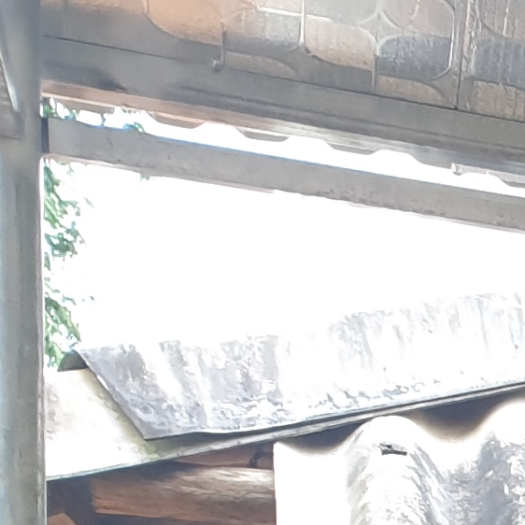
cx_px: 1716
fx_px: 2831
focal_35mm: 165
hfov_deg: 8.4
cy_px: 1302
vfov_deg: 9.3
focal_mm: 4.3
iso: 50
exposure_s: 1/100
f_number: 2.4
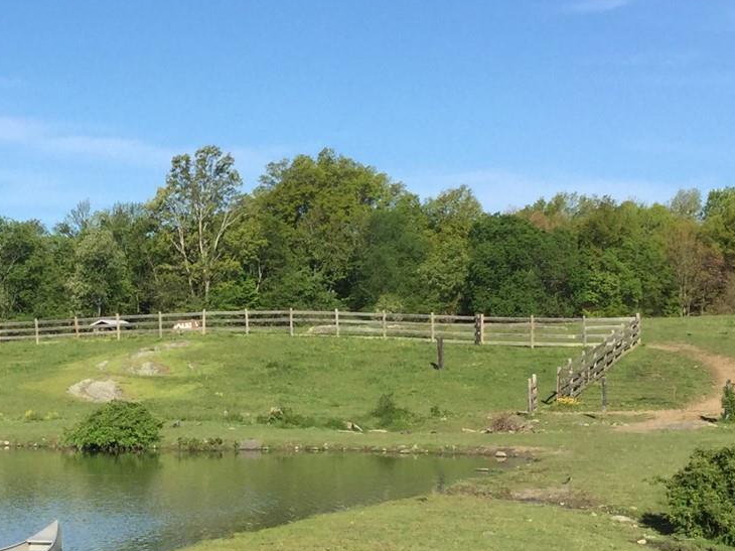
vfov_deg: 16.8
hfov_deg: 22.3
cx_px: 170
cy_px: 442
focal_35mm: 87
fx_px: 1847
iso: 25
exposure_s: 1/1087
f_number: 2.4
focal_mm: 3.3
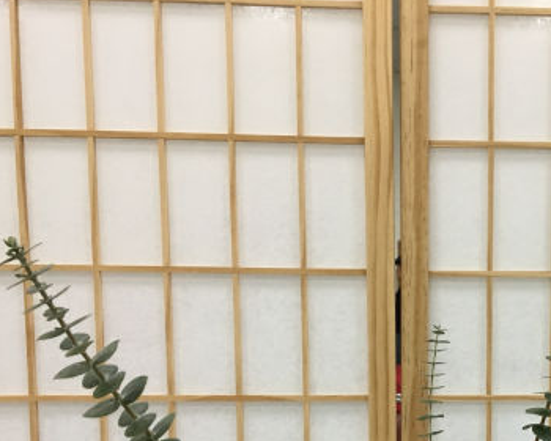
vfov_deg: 23.1
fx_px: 1027
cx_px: 521
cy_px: 454
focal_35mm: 63
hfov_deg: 28.6
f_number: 2.2
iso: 40
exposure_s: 1/30
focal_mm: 4.15
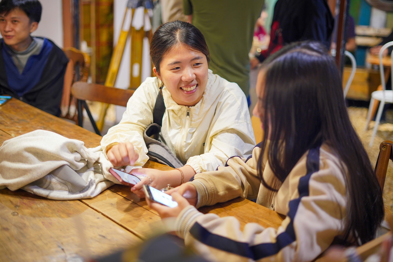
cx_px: 196
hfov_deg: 39.6
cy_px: 131
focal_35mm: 50
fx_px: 546
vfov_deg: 27.0
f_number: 1.8
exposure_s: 1/50
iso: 640
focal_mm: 50
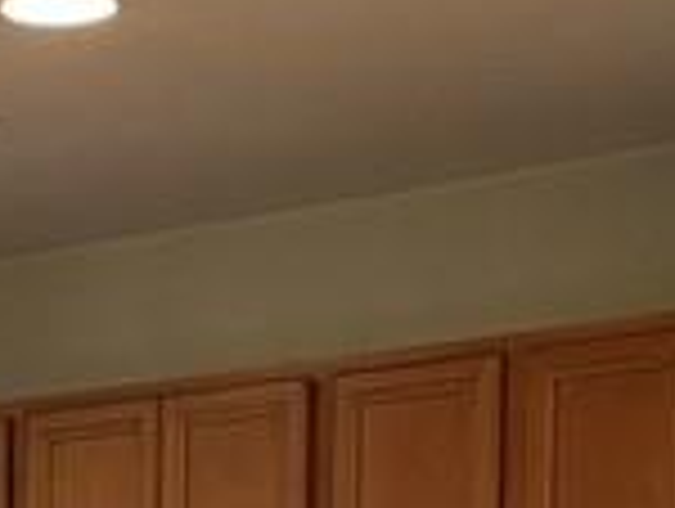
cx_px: -22
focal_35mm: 177
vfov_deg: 7.9
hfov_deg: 11.0
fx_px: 3457
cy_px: 1164
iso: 200
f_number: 1.6
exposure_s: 1/60
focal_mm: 4.2
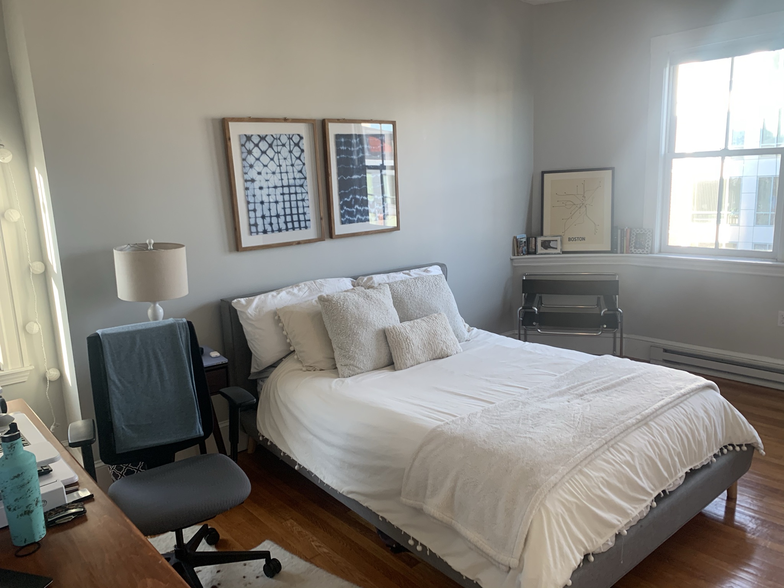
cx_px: 392
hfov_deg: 67.3
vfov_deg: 53.1
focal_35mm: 26
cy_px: 294
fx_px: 589
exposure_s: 1/121
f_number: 1.8
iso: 100
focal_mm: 4.25
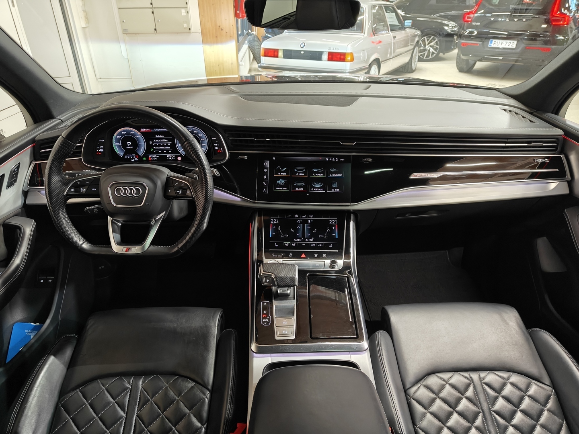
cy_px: 217
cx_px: 290
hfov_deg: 71.6
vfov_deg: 56.8
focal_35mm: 24
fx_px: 401
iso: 160
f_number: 1.8
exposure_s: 1/50
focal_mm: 5.59
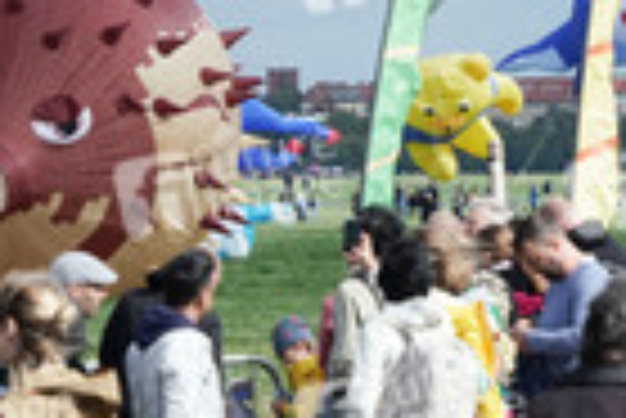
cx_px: -160
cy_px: -153
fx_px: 7937
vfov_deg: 3.0
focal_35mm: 456
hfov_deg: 4.5
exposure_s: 1/640
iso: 640
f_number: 8
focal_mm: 141
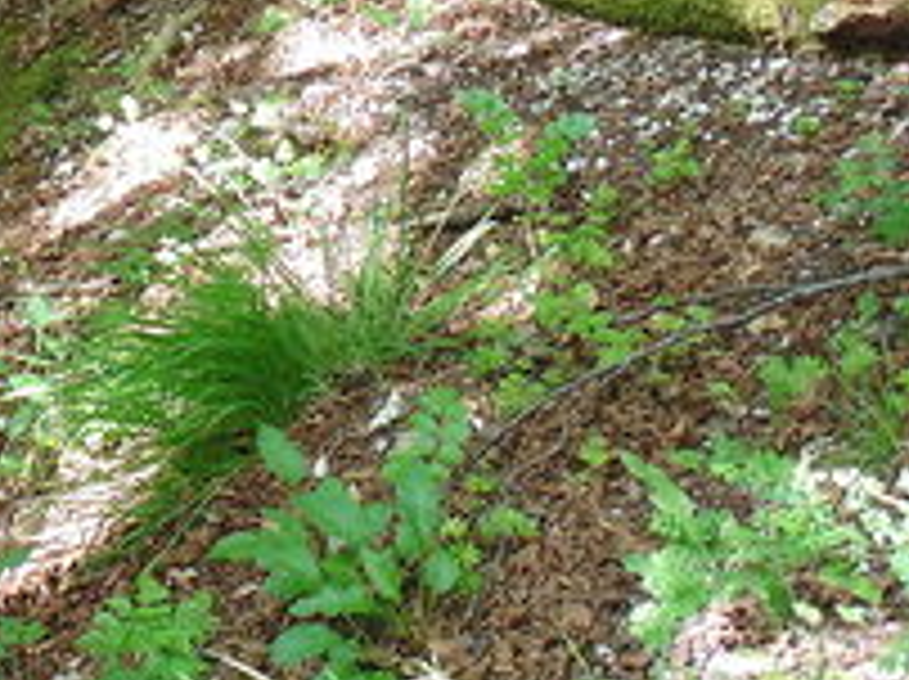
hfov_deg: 17.7
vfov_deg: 13.8
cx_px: -400
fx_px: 2649
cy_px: -324
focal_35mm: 101
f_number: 3.4
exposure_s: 1/40
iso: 80
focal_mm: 6.2
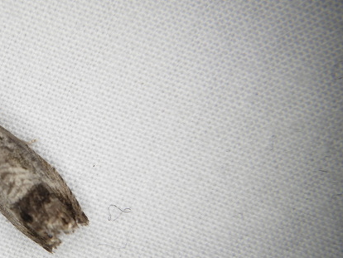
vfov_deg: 22.5
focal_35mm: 65
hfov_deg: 28.3
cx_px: 16
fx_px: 644
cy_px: 168
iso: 125
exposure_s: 1/800
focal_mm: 6.1
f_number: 4.6
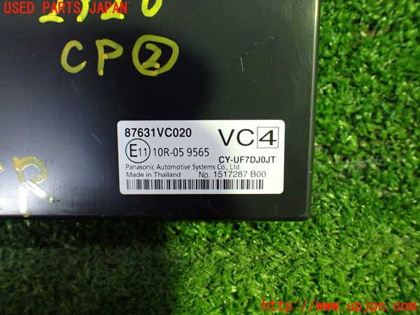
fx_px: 364
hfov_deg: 60.0
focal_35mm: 30
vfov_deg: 46.8
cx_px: 210
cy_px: 158
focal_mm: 5.4
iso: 800
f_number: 2.3
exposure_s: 1/30
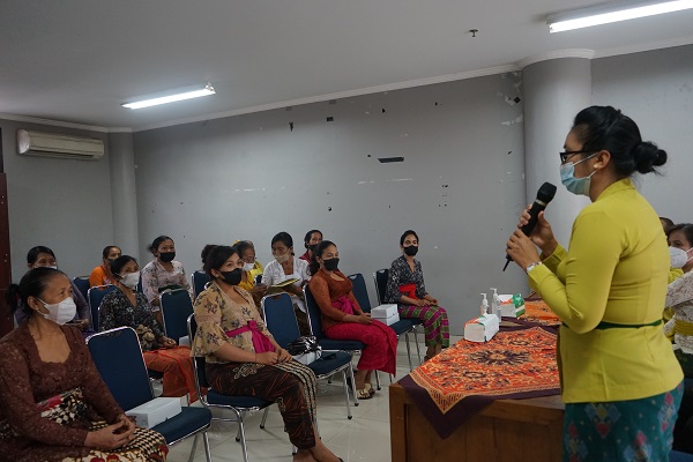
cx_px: 346
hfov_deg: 63.7
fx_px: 558
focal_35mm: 29
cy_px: 231
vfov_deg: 45.0
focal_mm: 29
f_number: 3.5
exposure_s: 1/160
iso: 1600
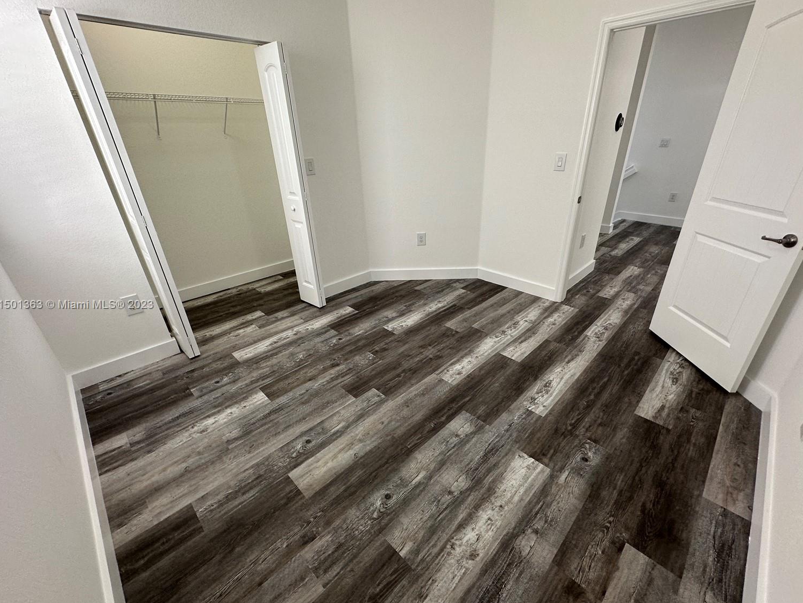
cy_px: 305
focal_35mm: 15
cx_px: 411
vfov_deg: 81.8
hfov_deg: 98.1
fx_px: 348
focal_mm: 2.22
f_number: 2.2
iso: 125
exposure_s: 1/120
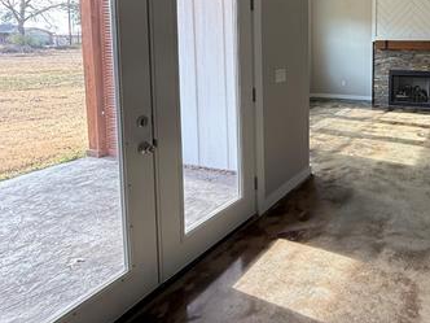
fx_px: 335
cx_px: 372
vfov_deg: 49.0
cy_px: 75
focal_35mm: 27
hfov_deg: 57.8
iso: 200
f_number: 2.2
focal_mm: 2.22
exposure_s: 1/99
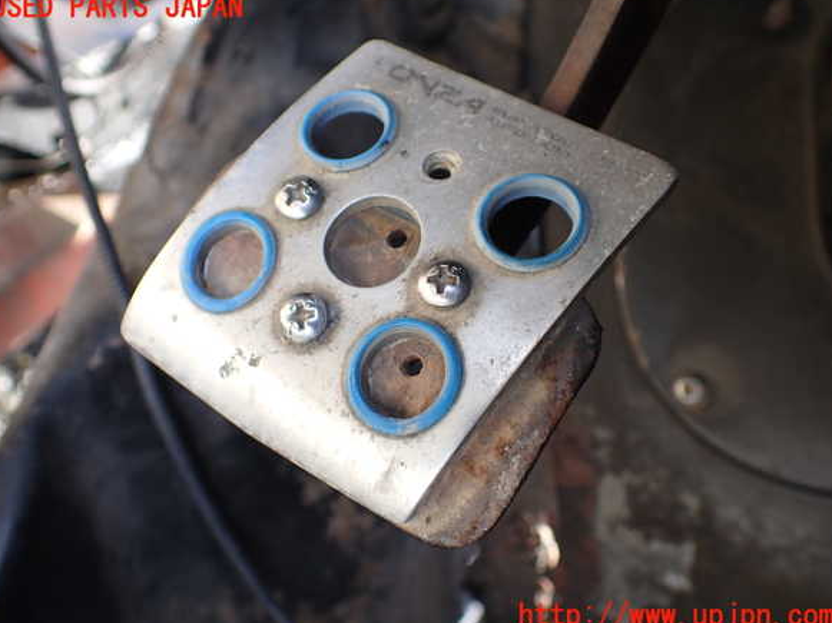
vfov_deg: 45.4
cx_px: 412
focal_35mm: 31
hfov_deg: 58.4
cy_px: 312
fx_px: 745
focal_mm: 5.4
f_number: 2.3
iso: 160
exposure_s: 1/125
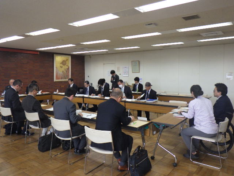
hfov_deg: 63.4
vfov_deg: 49.7
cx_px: 117
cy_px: 88
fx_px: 189
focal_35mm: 28
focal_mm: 5
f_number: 3.5
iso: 125
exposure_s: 1/45
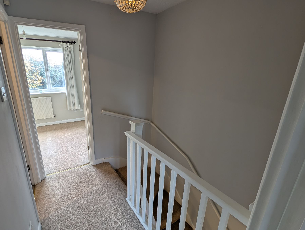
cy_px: 120
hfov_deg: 93.6
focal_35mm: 16
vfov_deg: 78.2
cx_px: 128
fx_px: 141
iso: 43
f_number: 1.95
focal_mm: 2.23
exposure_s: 1/23.8
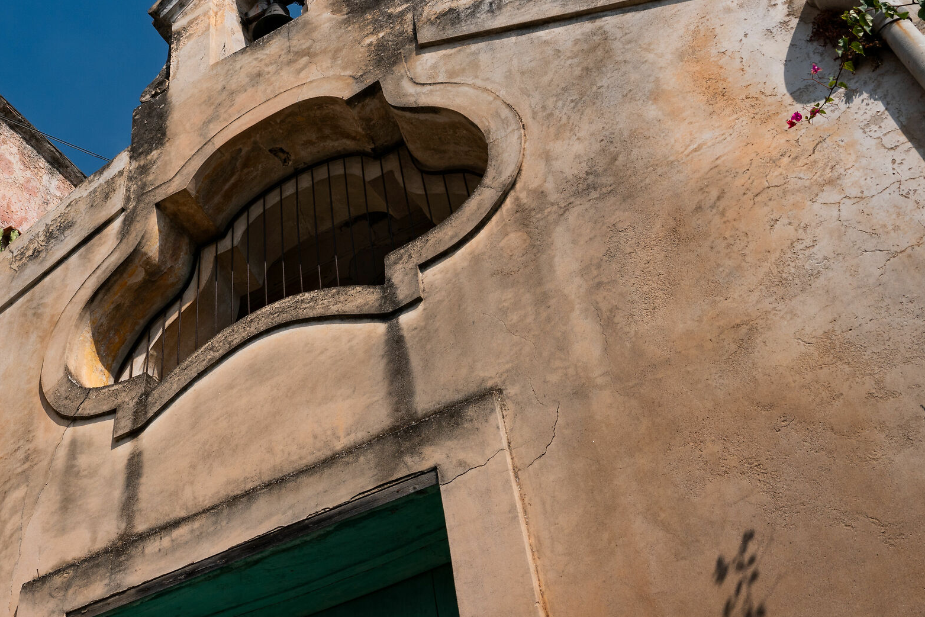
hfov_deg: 43.5
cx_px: 250
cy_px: 228
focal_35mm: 44
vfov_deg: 30.5
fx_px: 1125
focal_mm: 19
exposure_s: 1/160
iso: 100
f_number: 16
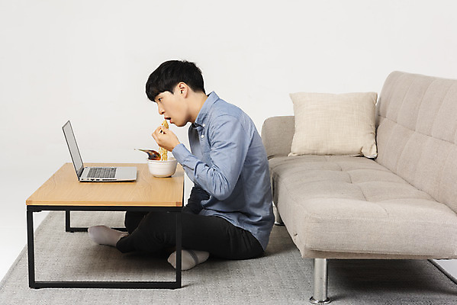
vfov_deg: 19.5
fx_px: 889
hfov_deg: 28.8
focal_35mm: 70
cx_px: 228
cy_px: 152
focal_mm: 70
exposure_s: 1/125
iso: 100
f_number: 13
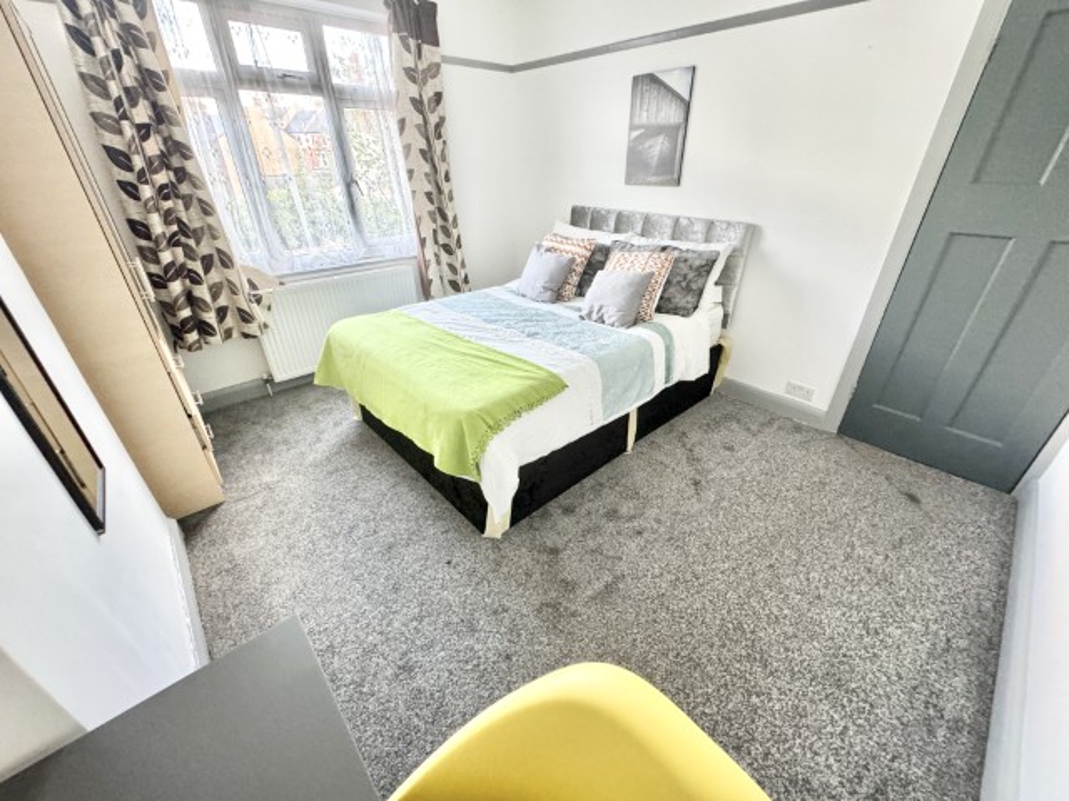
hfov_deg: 102.1
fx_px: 432
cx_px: 534
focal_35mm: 14
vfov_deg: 85.7
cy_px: 400
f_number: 2.2
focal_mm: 2.22
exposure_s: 1/61
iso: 320
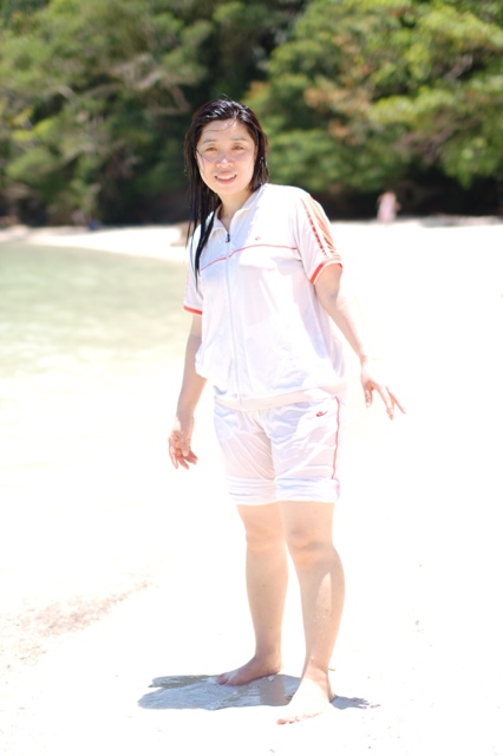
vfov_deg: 27.0
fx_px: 1573
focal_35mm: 75
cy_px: 378
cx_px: 252
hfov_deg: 18.2
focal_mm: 50
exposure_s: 1/4000
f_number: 1.4
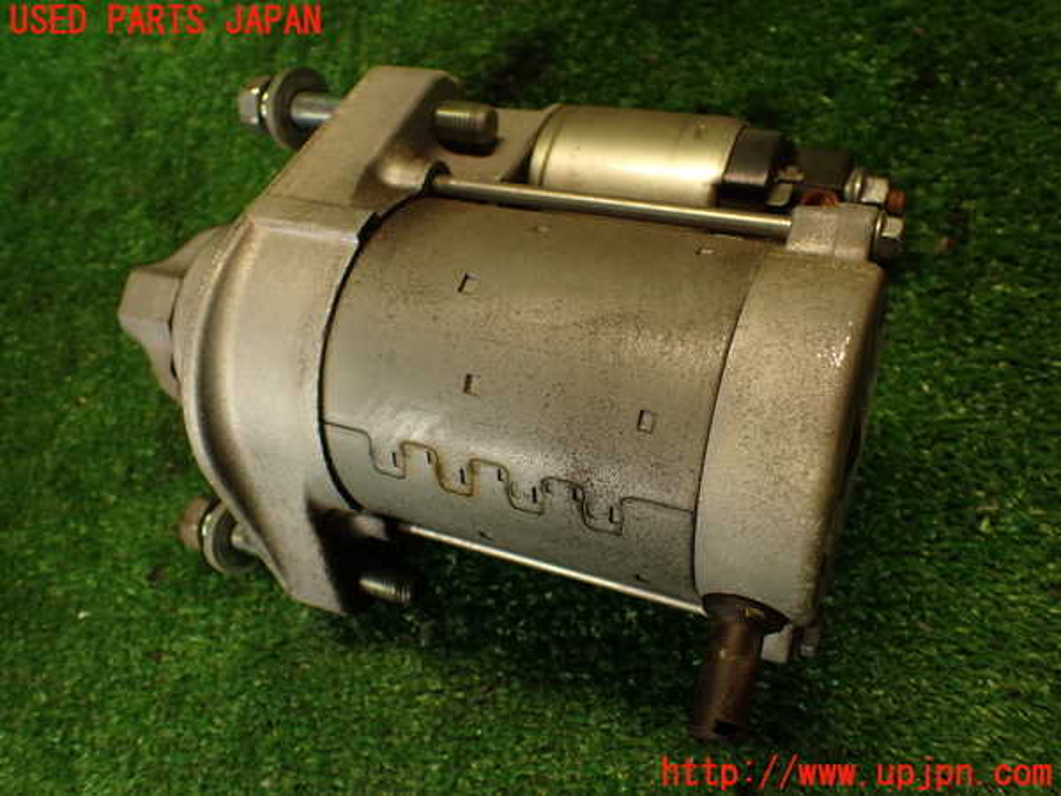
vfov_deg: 46.8
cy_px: 398
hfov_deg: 60.0
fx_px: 920
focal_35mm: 30
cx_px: 530
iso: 200
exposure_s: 1/50
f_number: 2.3
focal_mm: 5.4
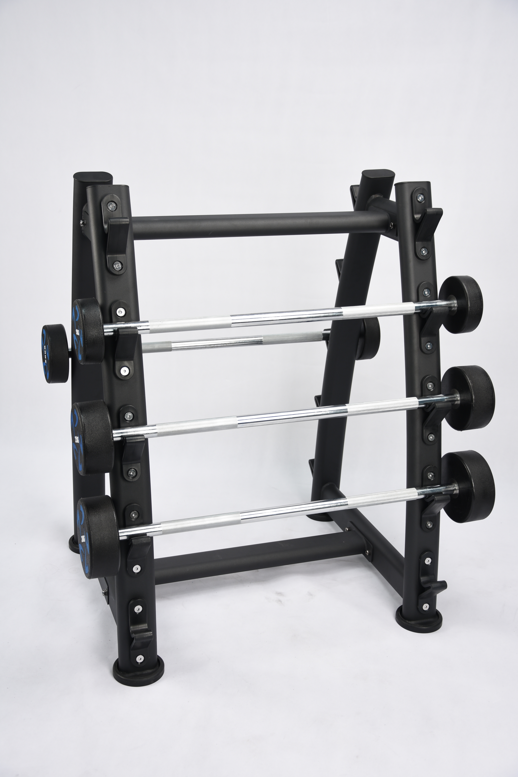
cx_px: 259
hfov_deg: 29.9
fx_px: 971
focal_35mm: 45
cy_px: 388
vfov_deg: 43.6
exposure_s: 1/25
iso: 100
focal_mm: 30
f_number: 4.2
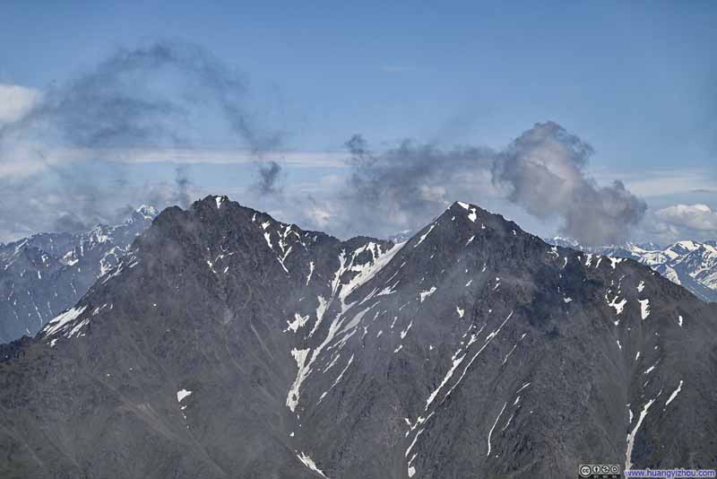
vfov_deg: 11.4
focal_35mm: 120
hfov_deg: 17.1
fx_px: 2391
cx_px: 358
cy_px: 240
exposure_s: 1/1250
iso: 100
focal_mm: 120
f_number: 7.1
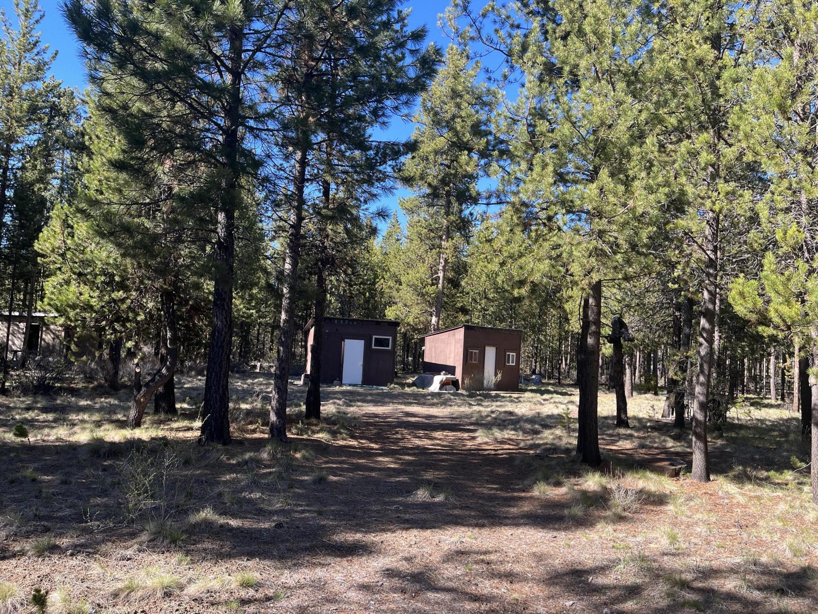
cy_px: 307
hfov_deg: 67.3
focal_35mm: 26
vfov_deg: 53.1
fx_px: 614
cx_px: 409
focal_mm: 5.1
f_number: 1.6
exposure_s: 1/577
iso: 50
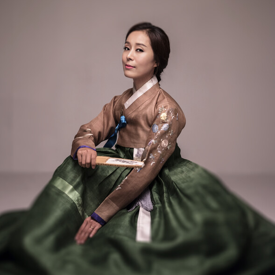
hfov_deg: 28.6
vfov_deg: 28.5
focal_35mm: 60
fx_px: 539
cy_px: 100
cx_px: 136
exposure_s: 1/125
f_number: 2.8
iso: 800
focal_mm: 63
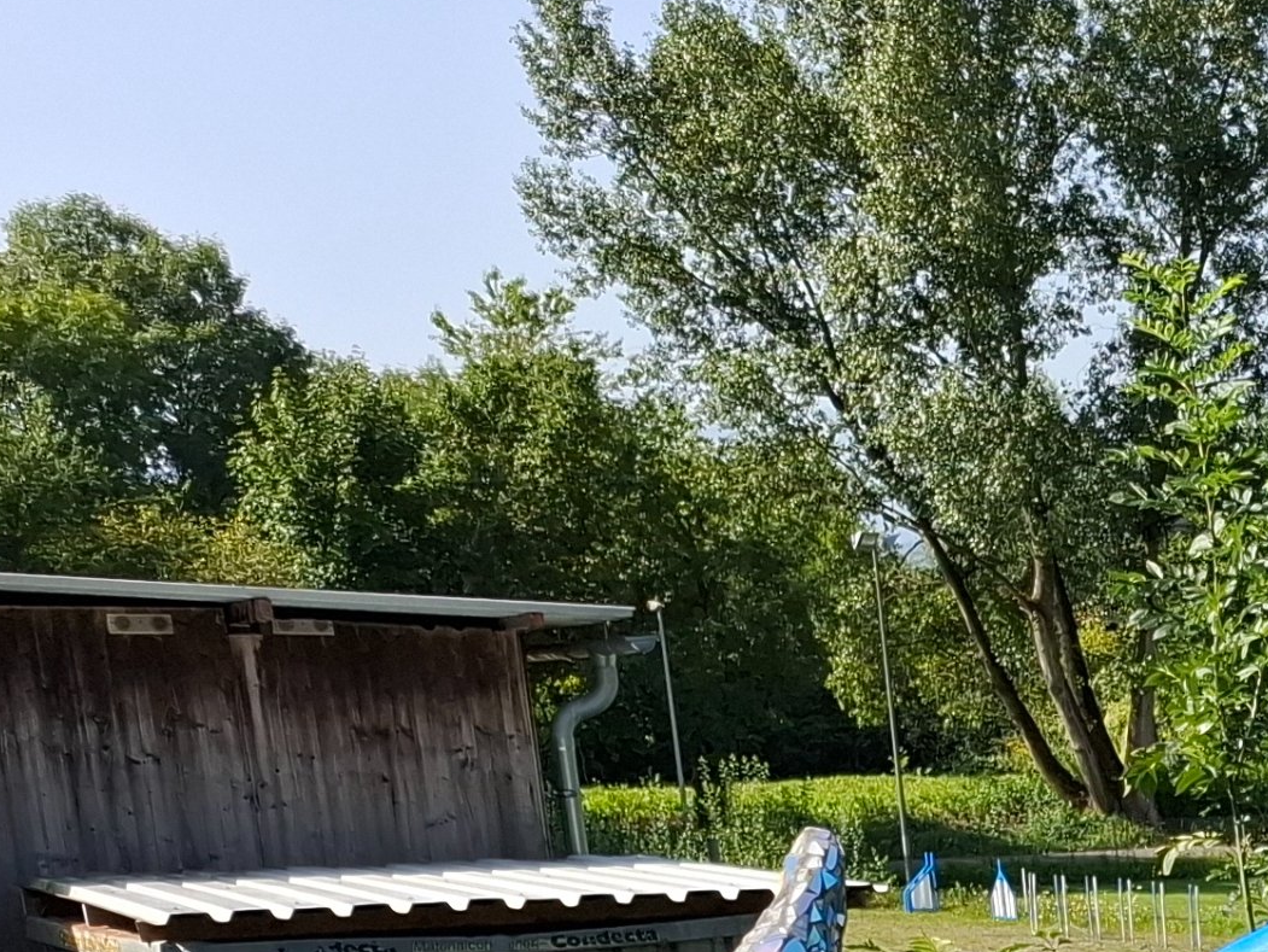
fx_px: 3078
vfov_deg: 16.0
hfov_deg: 18.5
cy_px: 1468
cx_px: 2246
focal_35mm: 84
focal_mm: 5.54
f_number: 1.8
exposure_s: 1/1422
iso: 50
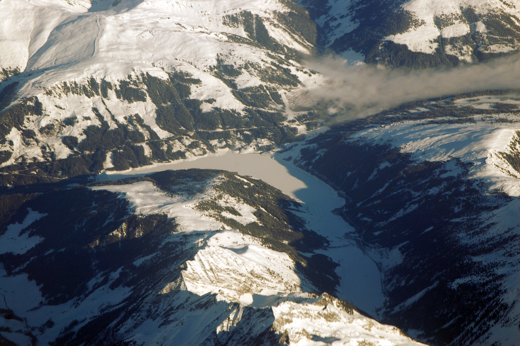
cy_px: 173
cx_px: 260
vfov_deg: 9.0
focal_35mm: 153
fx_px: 2208
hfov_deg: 13.4
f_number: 10
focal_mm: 102
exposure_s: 1/320
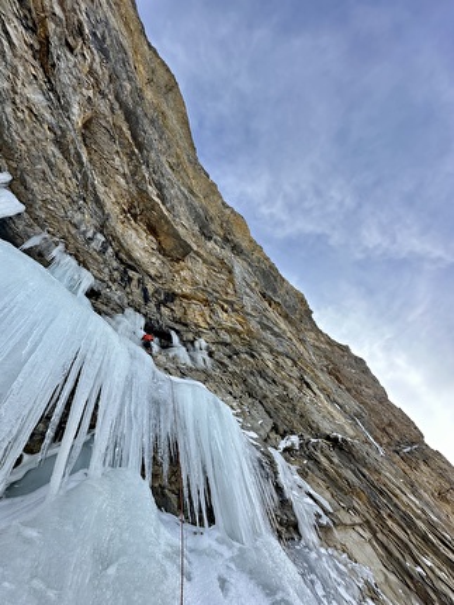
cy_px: 302
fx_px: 245
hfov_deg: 85.7
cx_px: 227
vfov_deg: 102.0
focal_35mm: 14
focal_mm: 2.22
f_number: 2.2
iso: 50
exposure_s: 1/1233
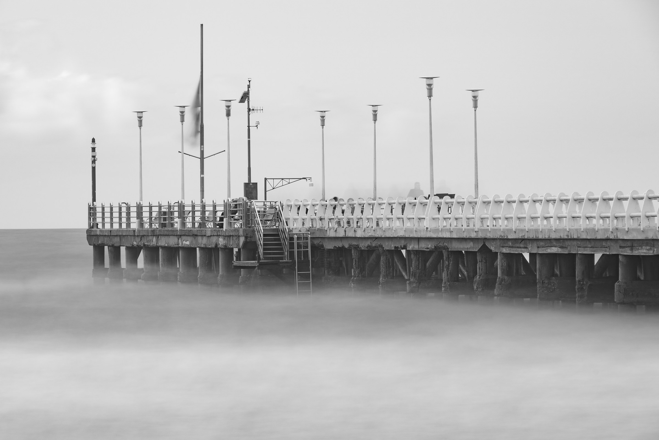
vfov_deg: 4.6
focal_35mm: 300
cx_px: 330
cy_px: 220
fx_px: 5491
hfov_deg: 6.9
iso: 50
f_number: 16
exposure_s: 30
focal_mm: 200
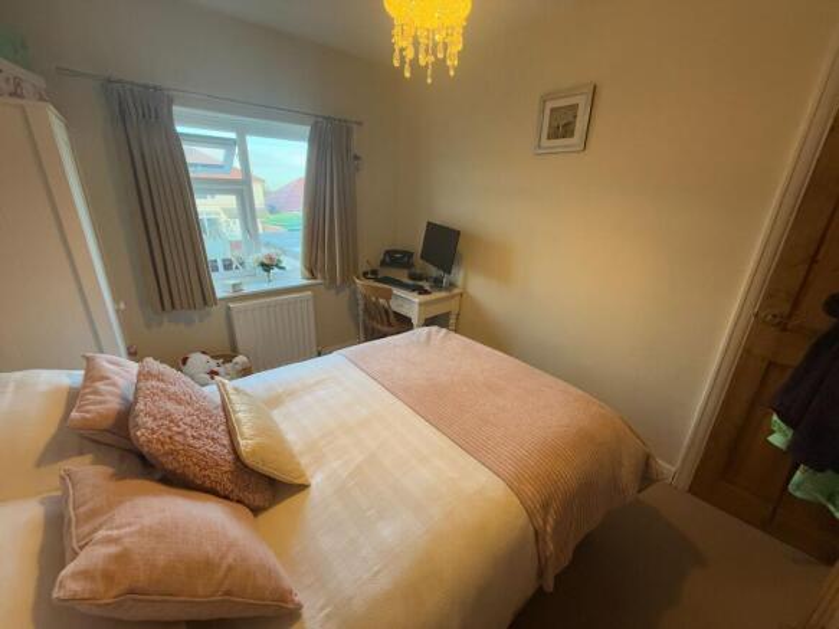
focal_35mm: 14
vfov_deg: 85.7
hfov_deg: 102.1
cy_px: 314
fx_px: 339
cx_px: 420
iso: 320
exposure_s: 1/100
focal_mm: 2.22
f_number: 2.2
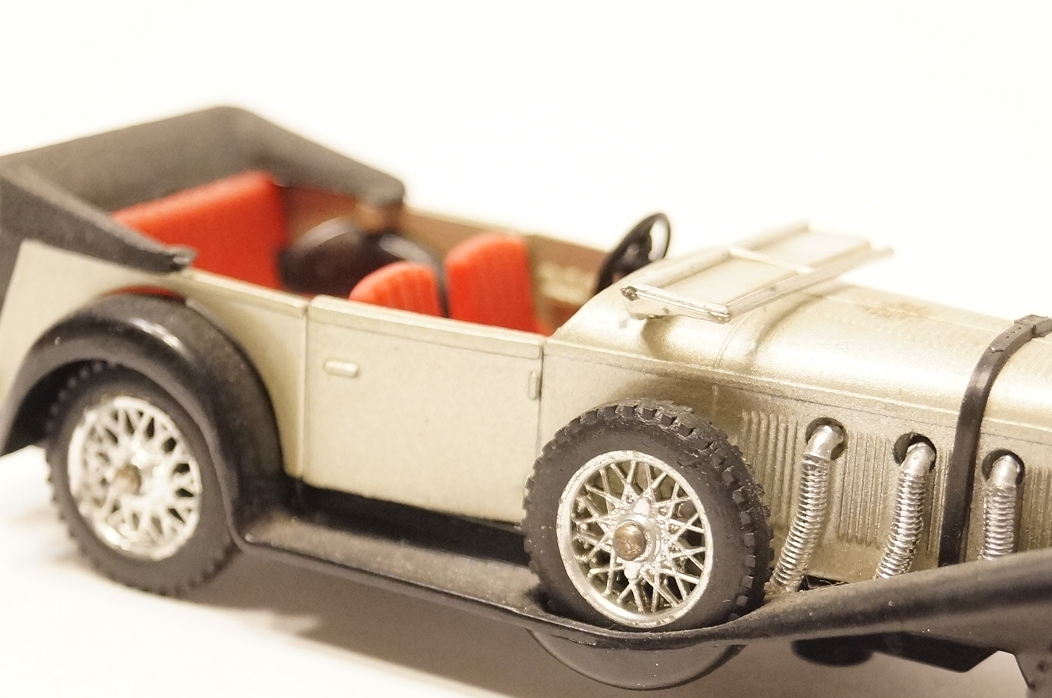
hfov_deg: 18.7
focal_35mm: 109
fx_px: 3180
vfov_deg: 12.5
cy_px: 447
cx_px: 687
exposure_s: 1/80
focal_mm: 40
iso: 2000
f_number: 5
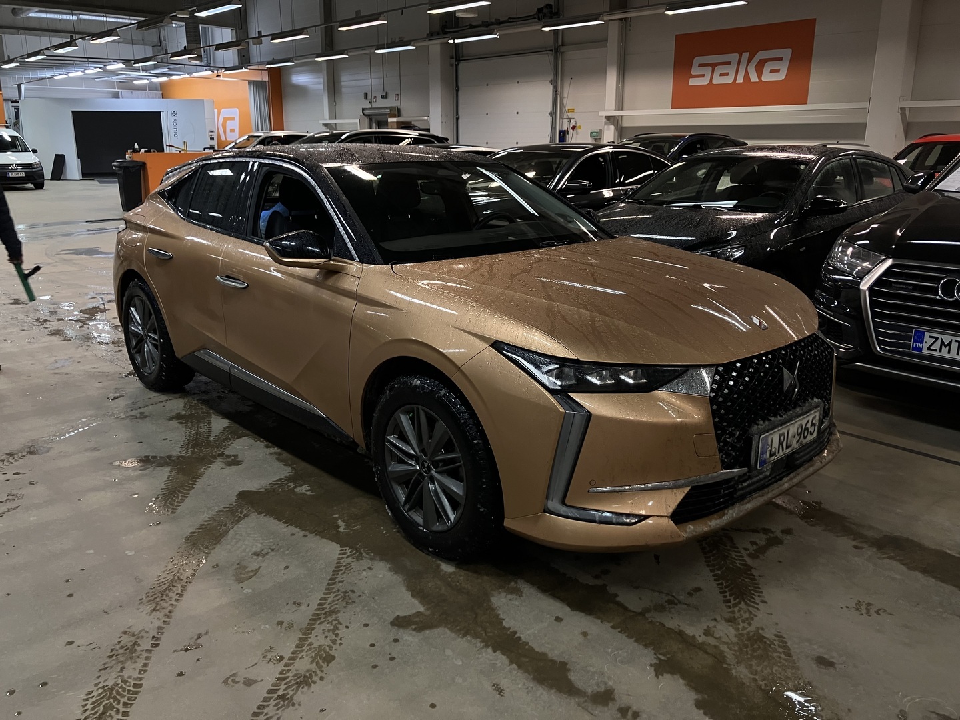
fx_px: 777
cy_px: 360
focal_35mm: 28
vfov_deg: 49.7
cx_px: 480
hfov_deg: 63.4
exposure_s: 1/50
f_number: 1.8
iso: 100
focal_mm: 3.99
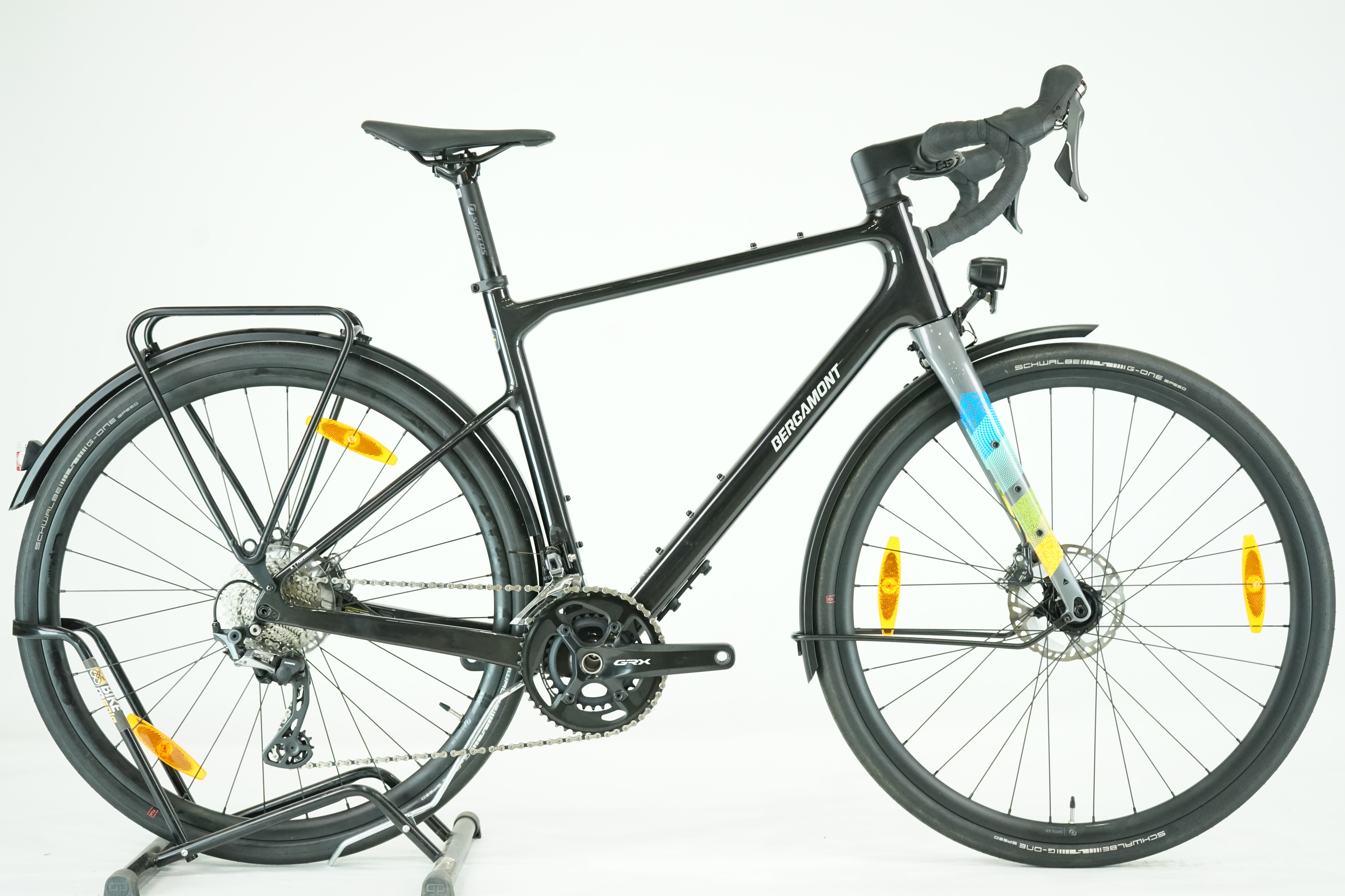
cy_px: 448
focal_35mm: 57
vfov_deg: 23.8
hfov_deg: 35.1
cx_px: 672
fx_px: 2129
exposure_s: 1/200
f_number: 5
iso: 2500
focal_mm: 57
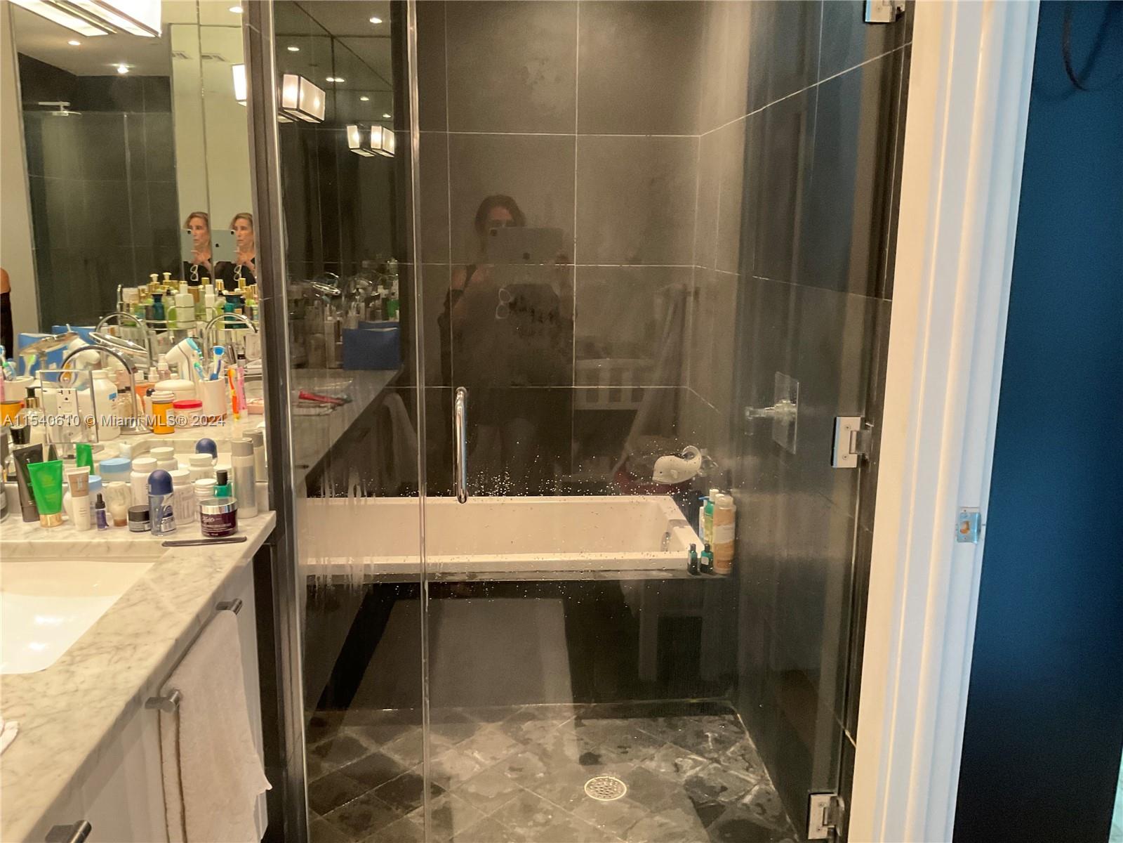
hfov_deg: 61.7
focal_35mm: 29
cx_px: 562
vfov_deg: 48.2
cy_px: 422
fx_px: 941
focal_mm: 3
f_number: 1.8
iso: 320
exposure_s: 1/40
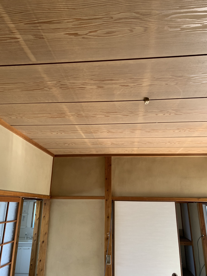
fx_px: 207
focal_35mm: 26
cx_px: 104
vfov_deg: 67.3
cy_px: 138
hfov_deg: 53.1
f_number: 1.8
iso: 160
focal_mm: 4.25
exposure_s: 1/60
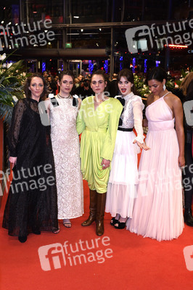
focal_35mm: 48
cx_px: 96
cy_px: 145
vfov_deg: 41.1
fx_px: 387
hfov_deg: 28.0
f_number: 5
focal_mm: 32
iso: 1250
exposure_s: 1/250
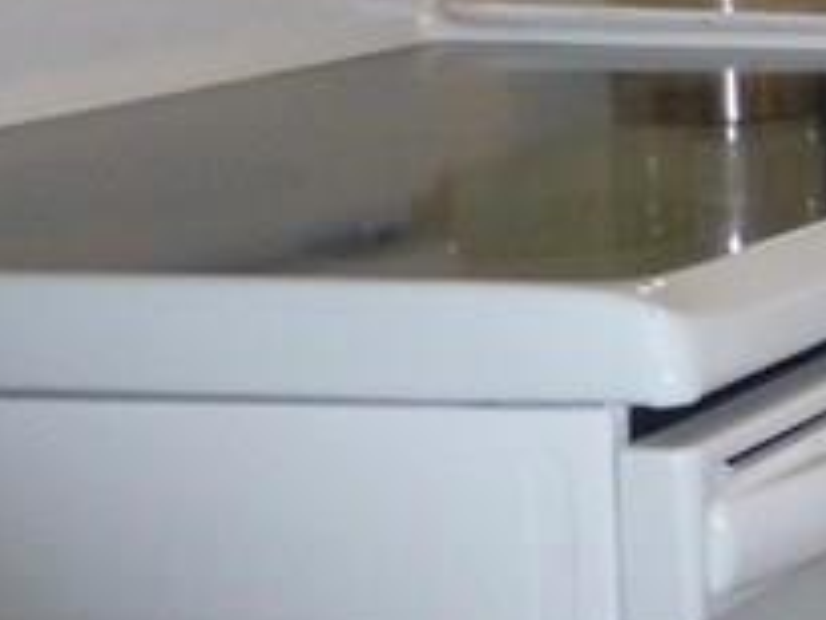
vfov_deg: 12.1
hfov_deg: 12.6
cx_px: 2023
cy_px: -103
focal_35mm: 120
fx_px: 2865
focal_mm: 4.3
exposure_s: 1/60
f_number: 3.3
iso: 250
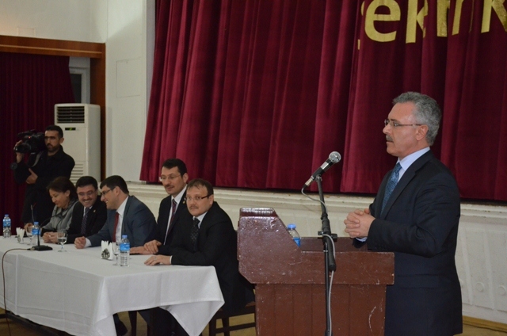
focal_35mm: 60
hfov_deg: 33.5
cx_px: 254
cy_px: 168
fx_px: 843
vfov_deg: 22.5
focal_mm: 40
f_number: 5.3
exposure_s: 1/60
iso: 3200
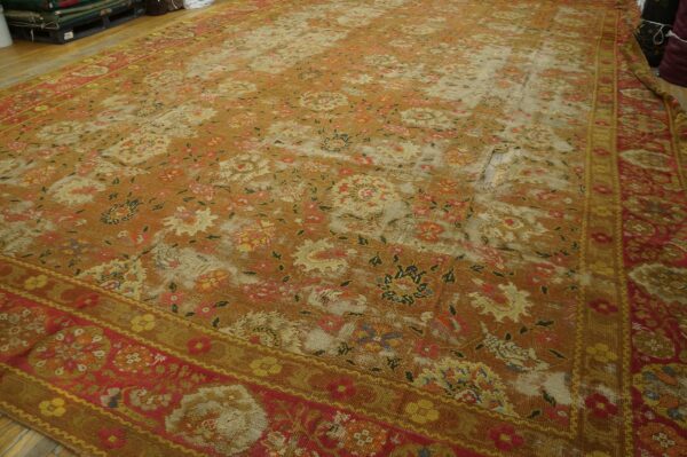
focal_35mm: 27
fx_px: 515
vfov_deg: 47.9
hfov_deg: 67.4
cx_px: 344
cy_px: 228
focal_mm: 18
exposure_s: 1/60
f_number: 4
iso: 1000
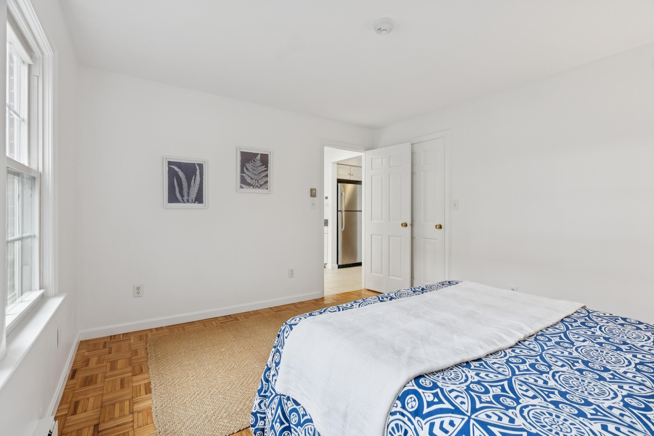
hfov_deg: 96.7
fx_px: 291
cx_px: 327
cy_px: 218
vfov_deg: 73.8
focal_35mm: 16
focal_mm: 16
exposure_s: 1/13
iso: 320
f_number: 7.1
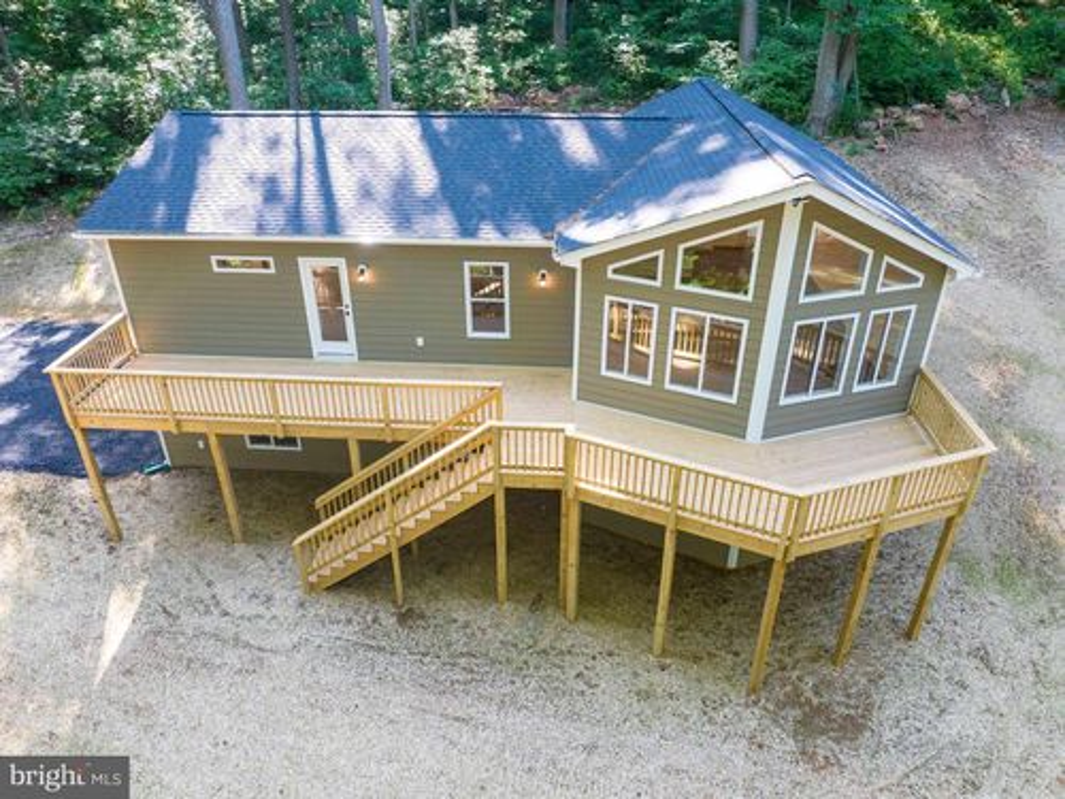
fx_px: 738
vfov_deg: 56.8
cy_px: 400
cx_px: 532
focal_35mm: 24
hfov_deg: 71.6
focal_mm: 12.29
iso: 130
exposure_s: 1/80
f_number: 2.8
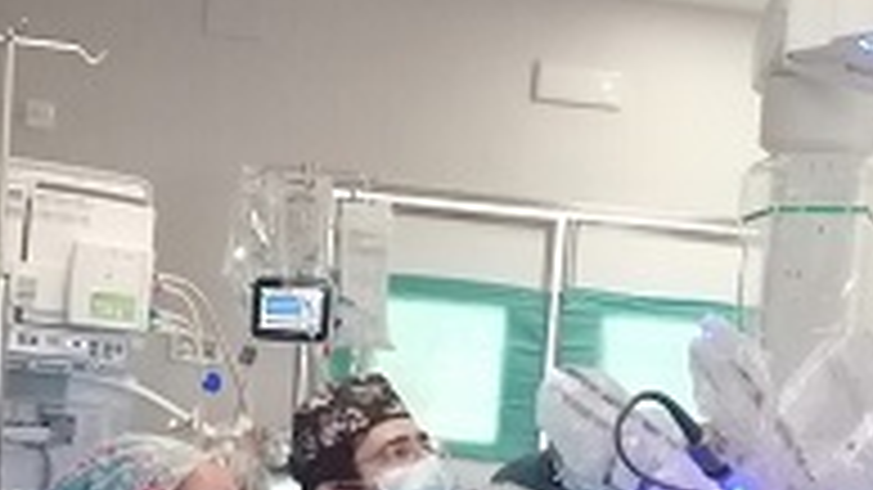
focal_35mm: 73
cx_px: 482
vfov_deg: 16.1
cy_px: 506
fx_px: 1689
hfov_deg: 29.0
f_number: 1.8
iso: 800
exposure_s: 1/16.7
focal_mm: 3.95
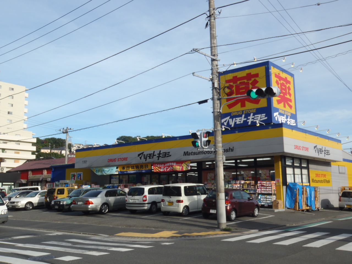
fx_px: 366
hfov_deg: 51.4
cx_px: 176
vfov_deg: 39.7
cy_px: 132
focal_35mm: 36
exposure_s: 1/320
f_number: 5
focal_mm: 6.53
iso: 64
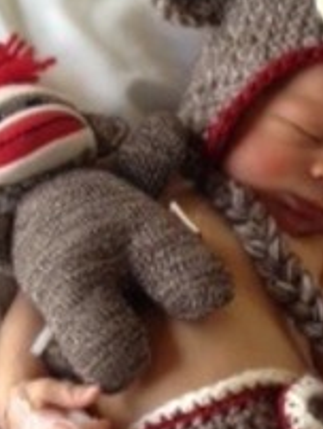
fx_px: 1030
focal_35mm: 83
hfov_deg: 17.6
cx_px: 278
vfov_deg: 23.3
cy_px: 321
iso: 160
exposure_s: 1/20
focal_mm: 4.28
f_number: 2.4
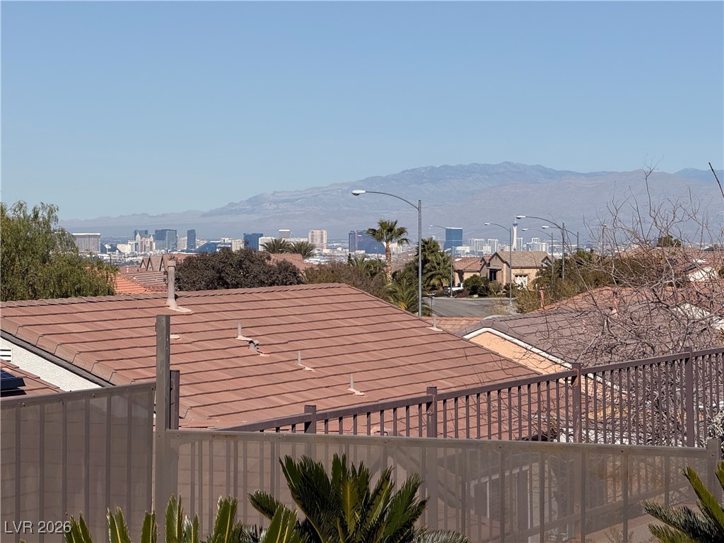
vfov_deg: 12.3
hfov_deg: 16.4
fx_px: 2510
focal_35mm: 120
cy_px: 272
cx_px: 362
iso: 50
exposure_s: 1/2817
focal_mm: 15.66
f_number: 2.8
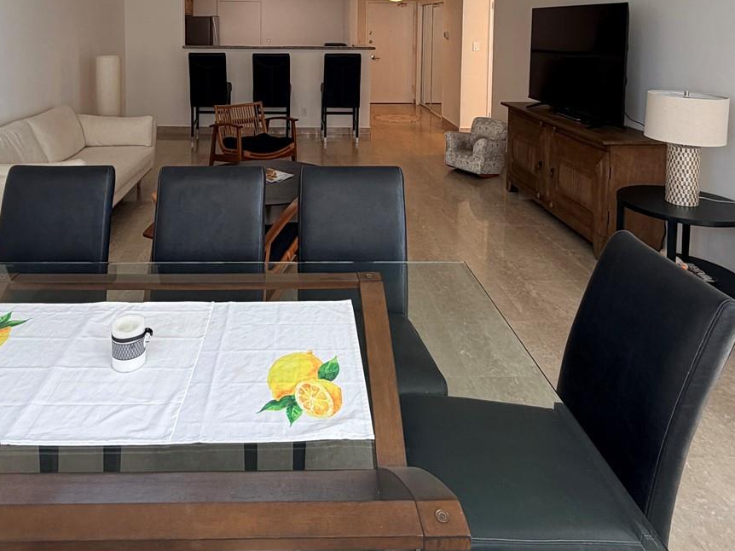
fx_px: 552
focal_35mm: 26
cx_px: 307
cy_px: 58
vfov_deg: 47.8
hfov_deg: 66.9
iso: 64
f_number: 2.2
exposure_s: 1/121
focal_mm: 2.22
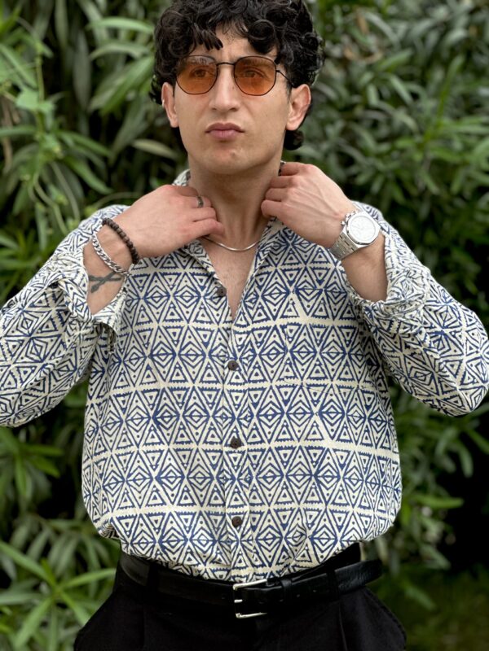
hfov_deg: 19.1
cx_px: 244
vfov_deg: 25.3
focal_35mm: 77
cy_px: 326
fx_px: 1450
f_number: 2.8
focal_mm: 9
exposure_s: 1/121
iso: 32
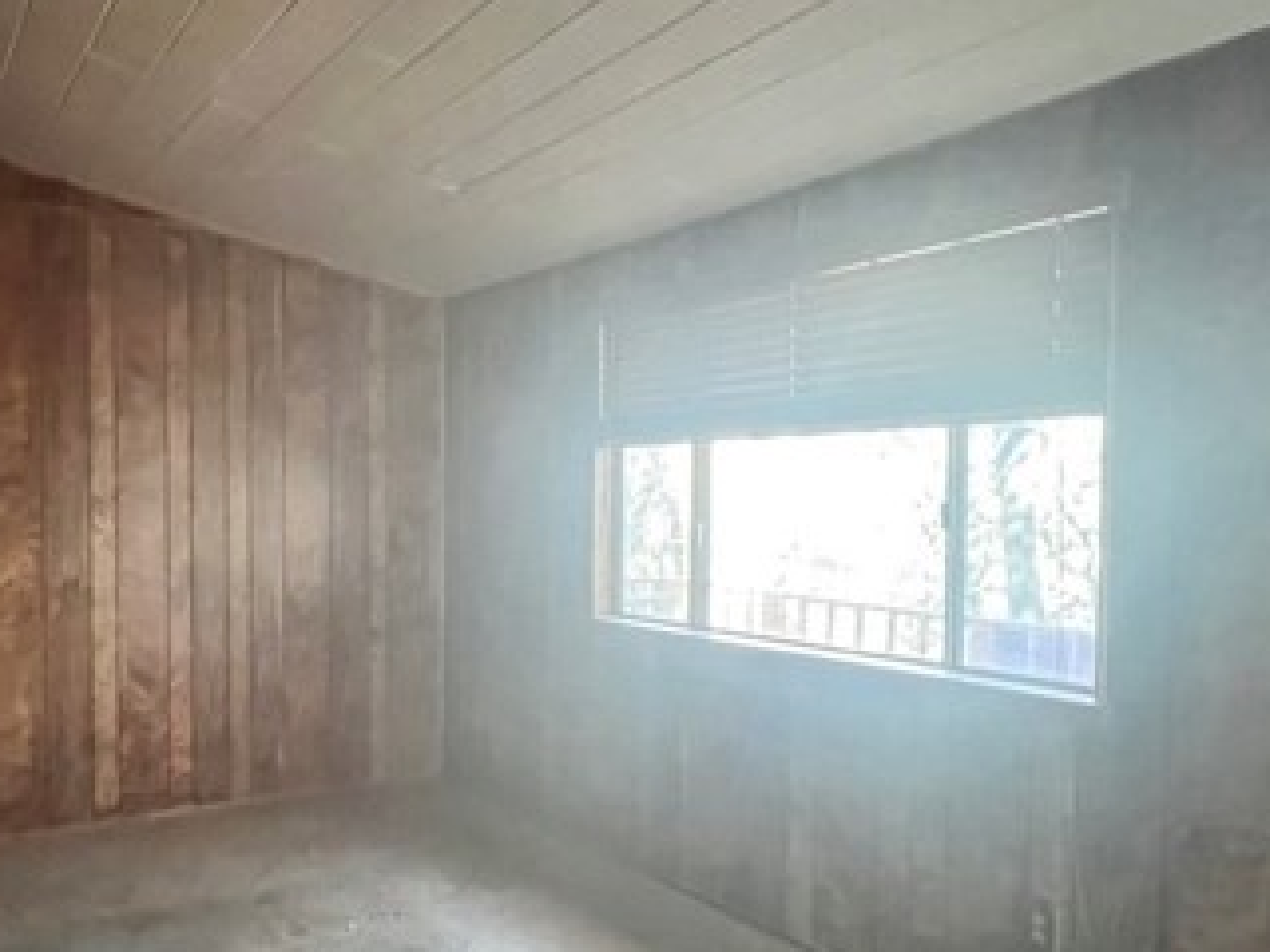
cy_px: 524
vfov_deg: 53.0
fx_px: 954
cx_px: 409
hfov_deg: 65.3
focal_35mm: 26
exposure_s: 1/41
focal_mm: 1.57
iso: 1000
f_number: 1.8
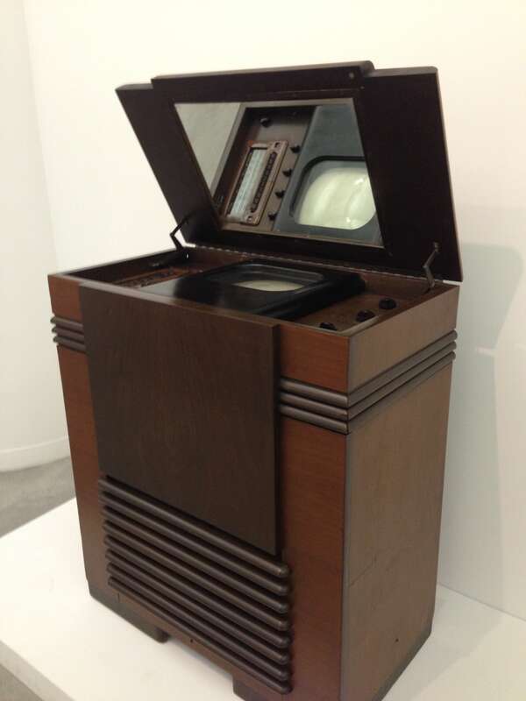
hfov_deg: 42.9
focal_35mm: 33
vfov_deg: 55.4
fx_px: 669
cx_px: 263
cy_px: 350
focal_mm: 4.13
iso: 250
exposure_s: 1/20
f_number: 2.4
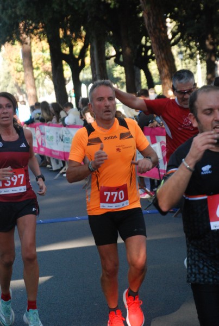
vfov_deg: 16.0
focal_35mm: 128
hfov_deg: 10.8
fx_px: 1157
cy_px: 163
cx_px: 110
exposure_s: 1/320
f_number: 5.6
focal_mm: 85
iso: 1000
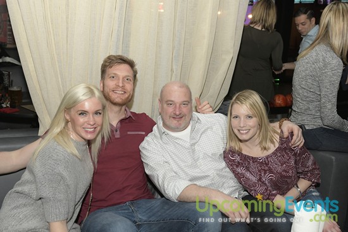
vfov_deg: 31.9
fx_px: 406
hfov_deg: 46.4
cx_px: 174
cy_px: 116
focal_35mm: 42
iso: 2000
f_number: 4
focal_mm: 28
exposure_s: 1/100
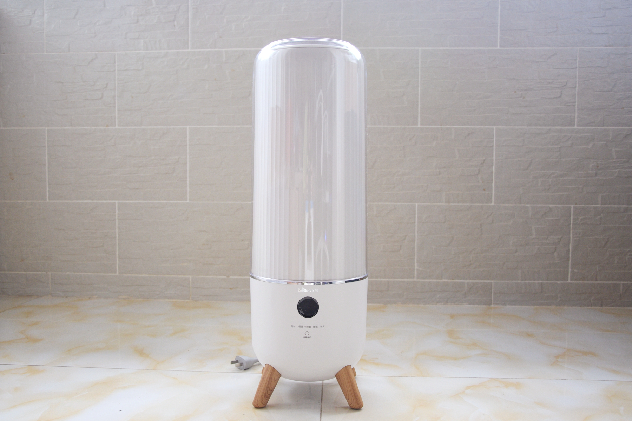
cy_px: 210
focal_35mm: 33
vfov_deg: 40.0
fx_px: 579
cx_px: 316
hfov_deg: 57.2
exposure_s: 1/80
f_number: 4.5
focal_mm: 22
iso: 400
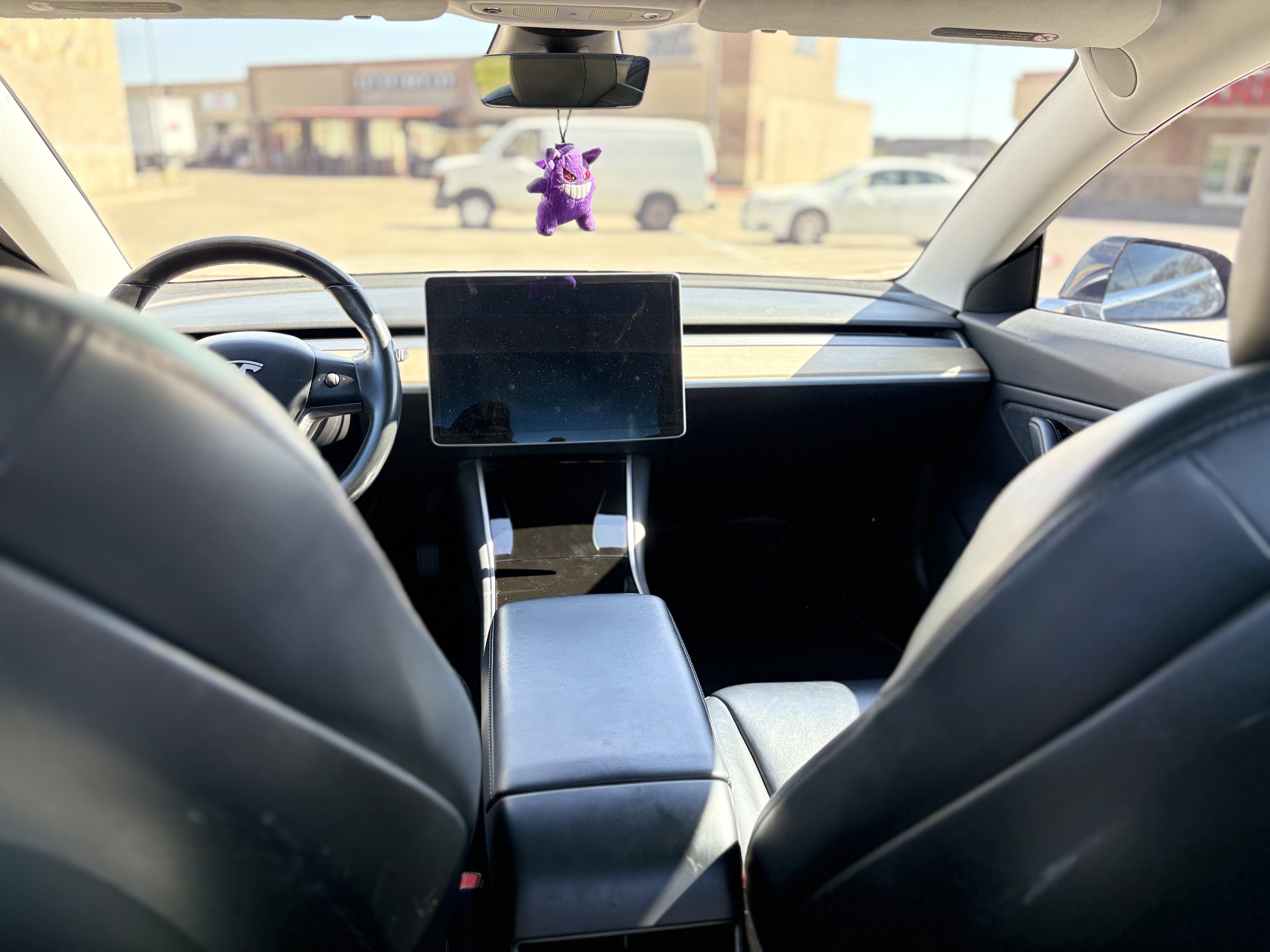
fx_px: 954
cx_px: 635
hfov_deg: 67.3
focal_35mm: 26
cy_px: 476
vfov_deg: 53.1
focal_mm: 5.96
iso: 125
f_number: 1.6
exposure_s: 1/87
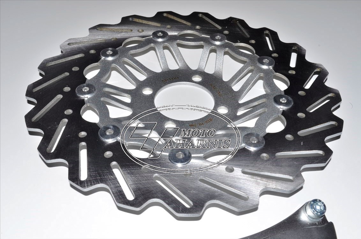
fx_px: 450
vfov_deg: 29.7
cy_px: 120
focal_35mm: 45
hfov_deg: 43.7
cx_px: 180
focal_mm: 30
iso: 160
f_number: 16
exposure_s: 1/200
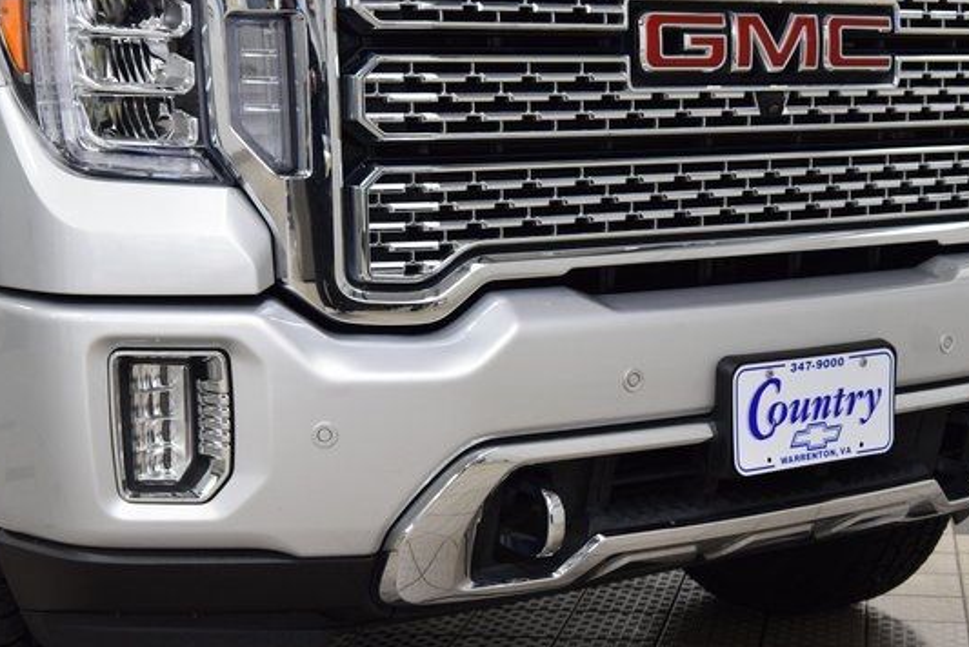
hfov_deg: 28.0
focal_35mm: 72
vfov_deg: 18.9
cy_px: 381
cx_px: 558
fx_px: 1939
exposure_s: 1/60
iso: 1600
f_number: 5.6
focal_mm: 40
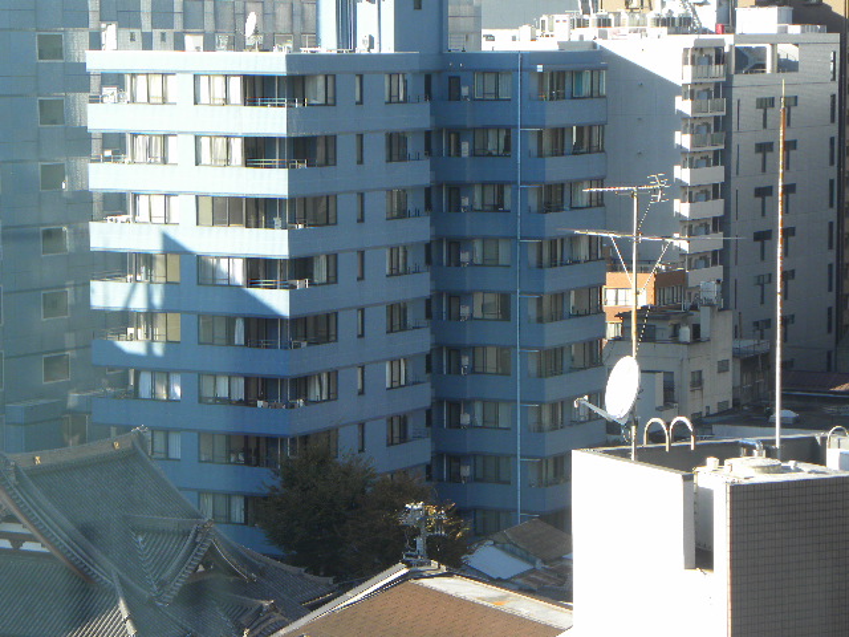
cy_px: 318
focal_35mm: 129
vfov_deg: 11.5
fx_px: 3164
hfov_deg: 15.3
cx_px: 424
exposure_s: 1/158
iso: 64
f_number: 4.5
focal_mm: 23
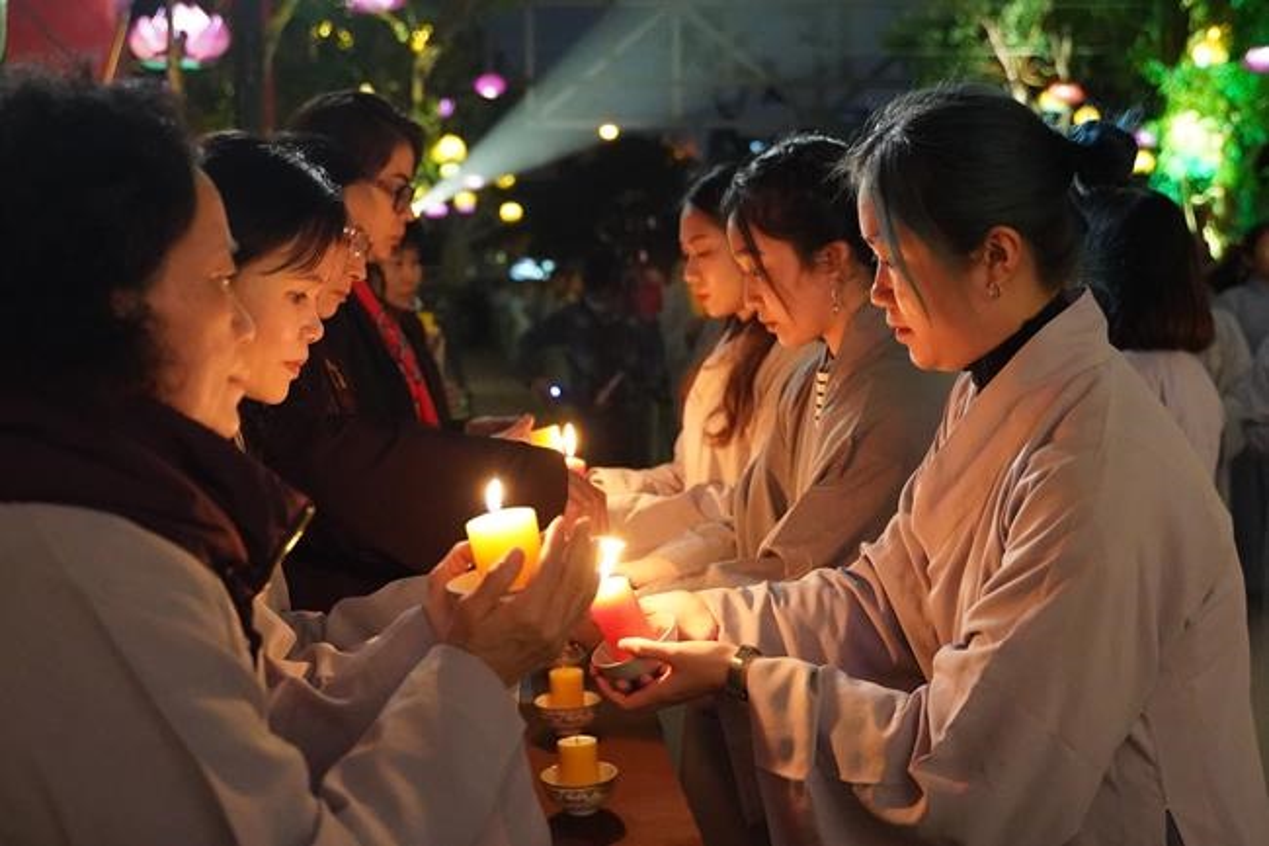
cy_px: 423
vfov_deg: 31.9
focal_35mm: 42
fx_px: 1480
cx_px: 634
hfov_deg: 46.4
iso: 12800
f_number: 2.8
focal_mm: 28
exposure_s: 1/160
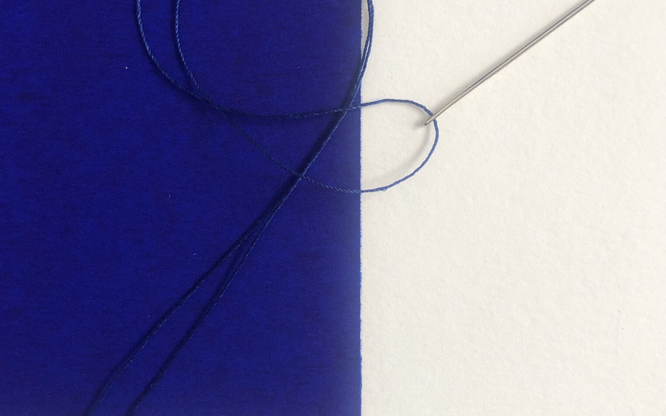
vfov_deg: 31.7
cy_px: 136
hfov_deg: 49.3
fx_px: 726
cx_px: 333
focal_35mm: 40
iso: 32
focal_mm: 4
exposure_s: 1/24
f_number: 1.8
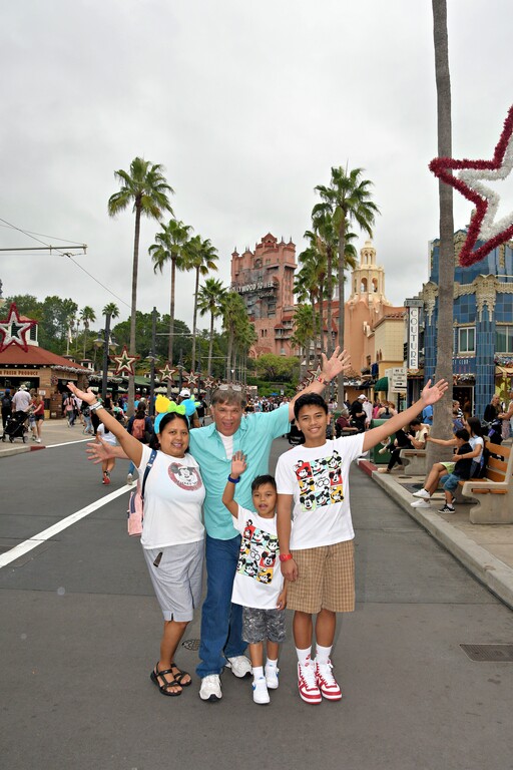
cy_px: 385
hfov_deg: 47.9
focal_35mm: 27
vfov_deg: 67.4
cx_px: 256
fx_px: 577
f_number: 6.3
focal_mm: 18
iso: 400
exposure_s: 1/160
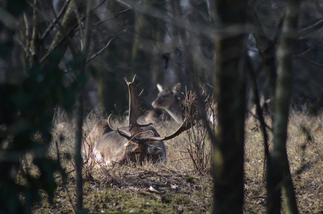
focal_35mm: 450
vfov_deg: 3.0
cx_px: 162
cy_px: 107
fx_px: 4029
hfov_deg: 4.6
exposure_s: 1/1000
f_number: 5.6
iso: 450
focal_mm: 300
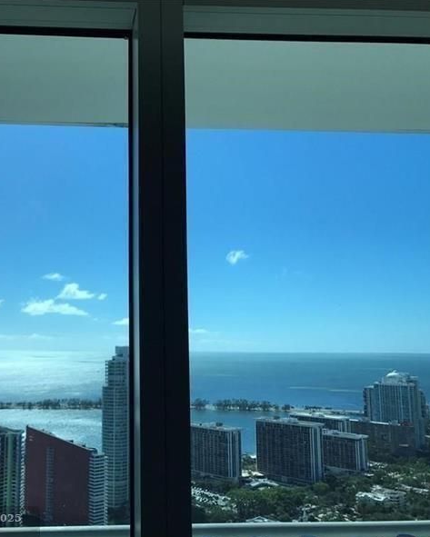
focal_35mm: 37
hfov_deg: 39.1
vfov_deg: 49.1
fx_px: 588
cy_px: 270
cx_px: 108
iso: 20
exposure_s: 1/2994
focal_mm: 3.99
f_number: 1.8
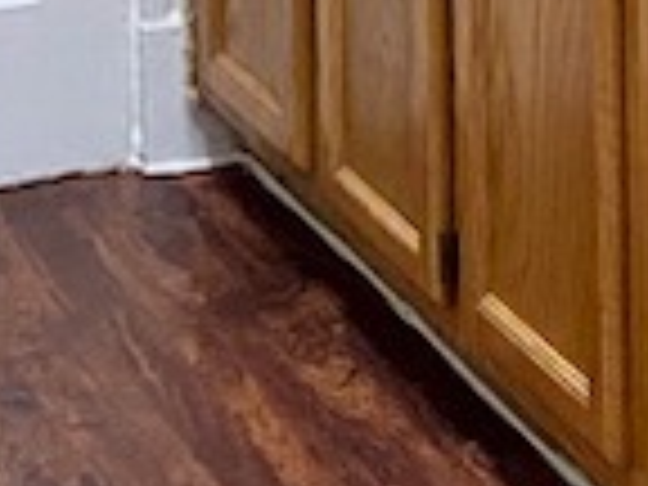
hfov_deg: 11.0
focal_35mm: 180
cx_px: 464
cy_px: -734
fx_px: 3370
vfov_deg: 7.6
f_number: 1.8
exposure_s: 1/60
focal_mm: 4.25
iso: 500
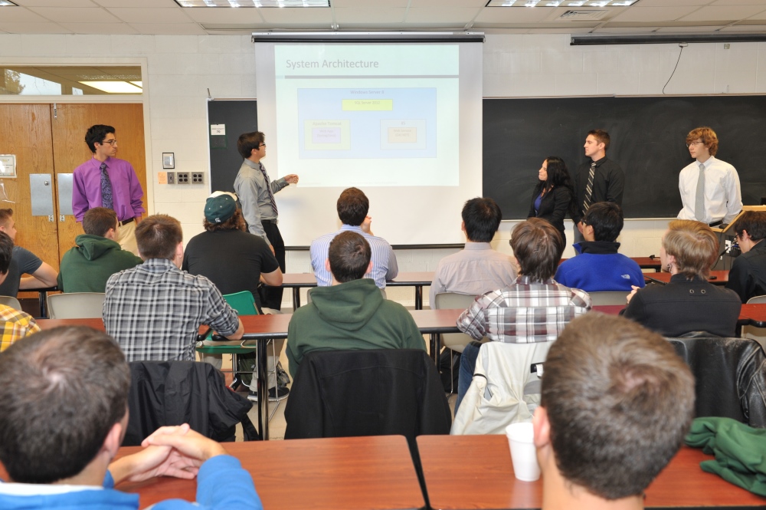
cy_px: 255
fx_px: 765
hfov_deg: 53.2
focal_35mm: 36
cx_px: 383
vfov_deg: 36.8
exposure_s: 1/60
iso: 1100
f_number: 7.1
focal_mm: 36
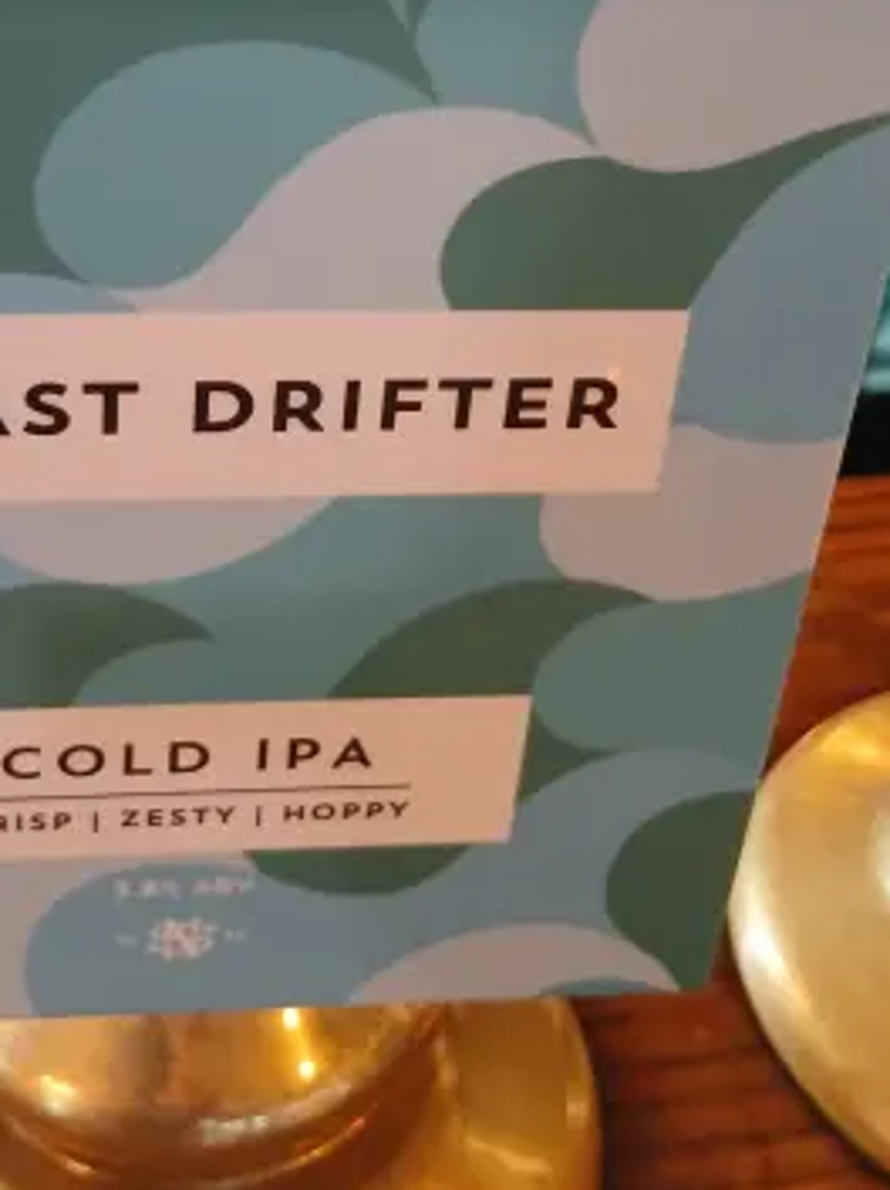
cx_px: 310
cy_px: 199
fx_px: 2026
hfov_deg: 24.7
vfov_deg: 31.7
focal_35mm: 59
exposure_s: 1/25
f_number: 1.8
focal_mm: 3.98
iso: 400
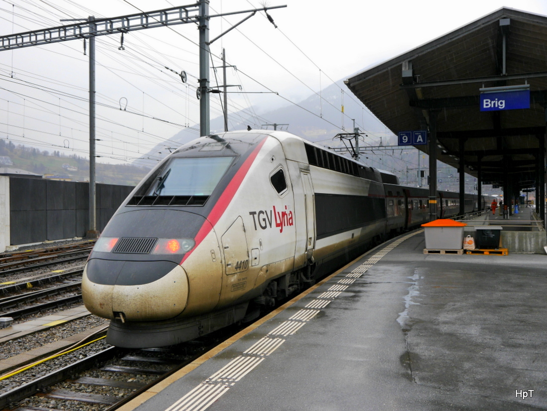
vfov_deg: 37.7
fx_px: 600
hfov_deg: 49.0
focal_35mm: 38
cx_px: 274
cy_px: 206
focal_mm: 19
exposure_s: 1/160
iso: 160
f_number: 5
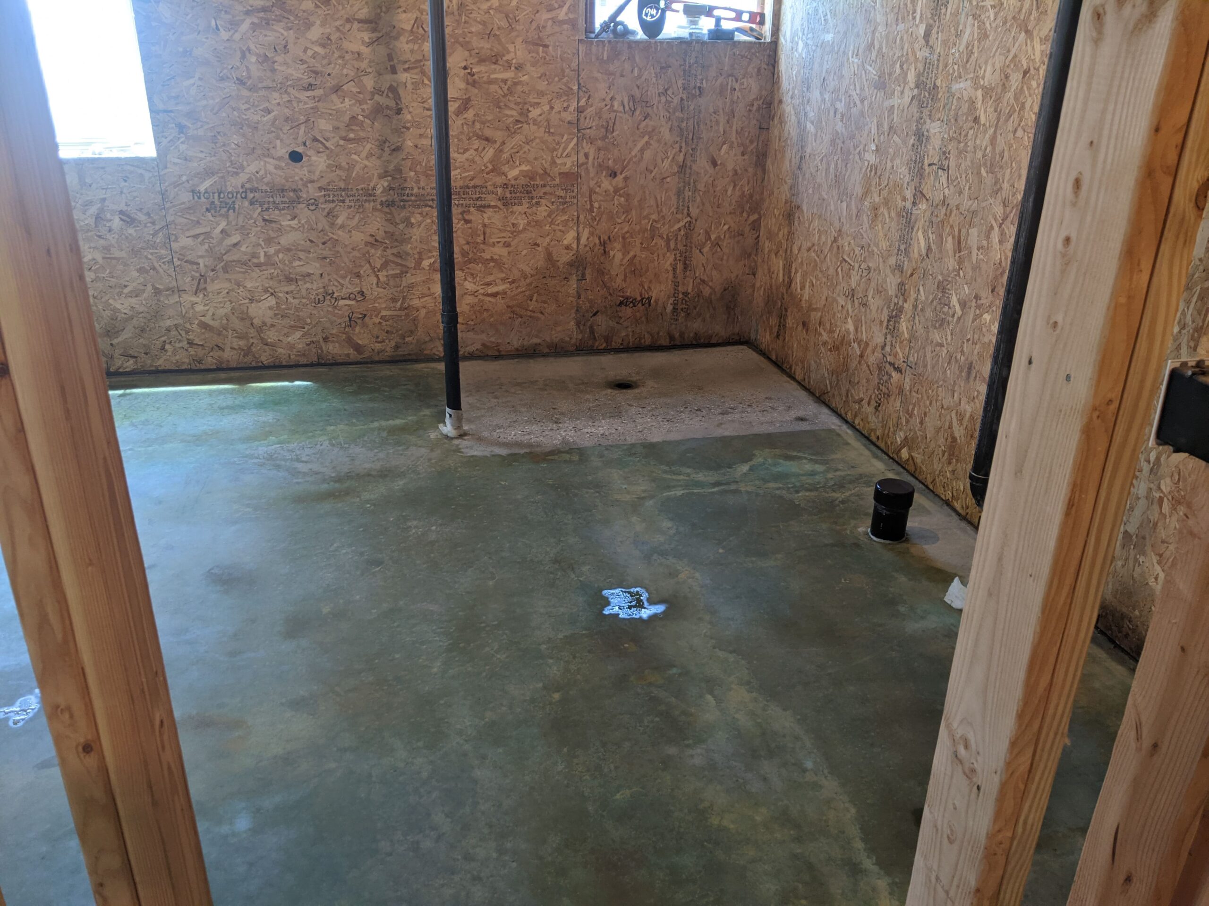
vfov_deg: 51.4
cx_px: 604
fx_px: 943
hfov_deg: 65.3
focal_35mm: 27
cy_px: 453
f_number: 1.8
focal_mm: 4.44
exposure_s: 1/30
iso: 72
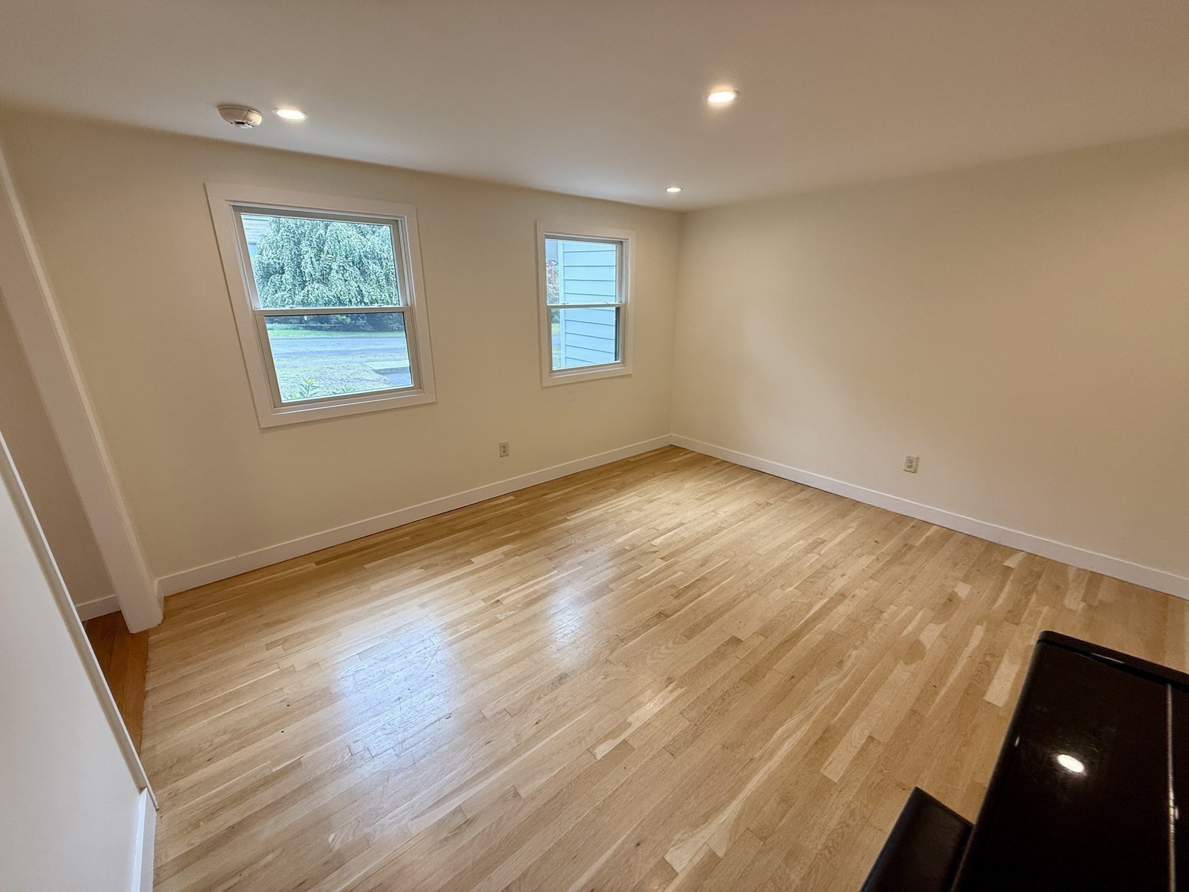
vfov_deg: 85.7
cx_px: 594
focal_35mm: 14
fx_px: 481
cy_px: 446
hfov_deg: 102.1
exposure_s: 1/120
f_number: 2.2
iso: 100
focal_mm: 2.22
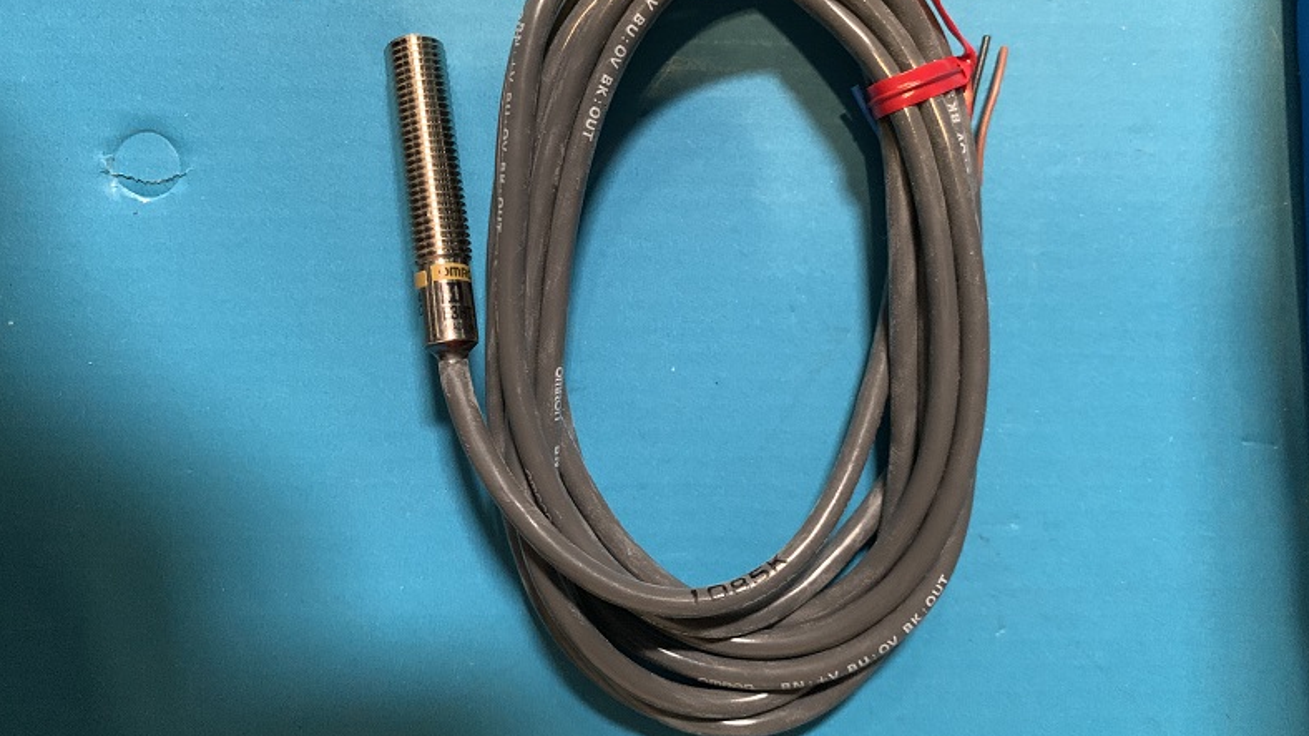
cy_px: 293
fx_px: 1006
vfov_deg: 40.0
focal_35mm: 29
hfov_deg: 66.1
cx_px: 667
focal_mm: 4.25
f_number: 1.8
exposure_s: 1/34
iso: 400
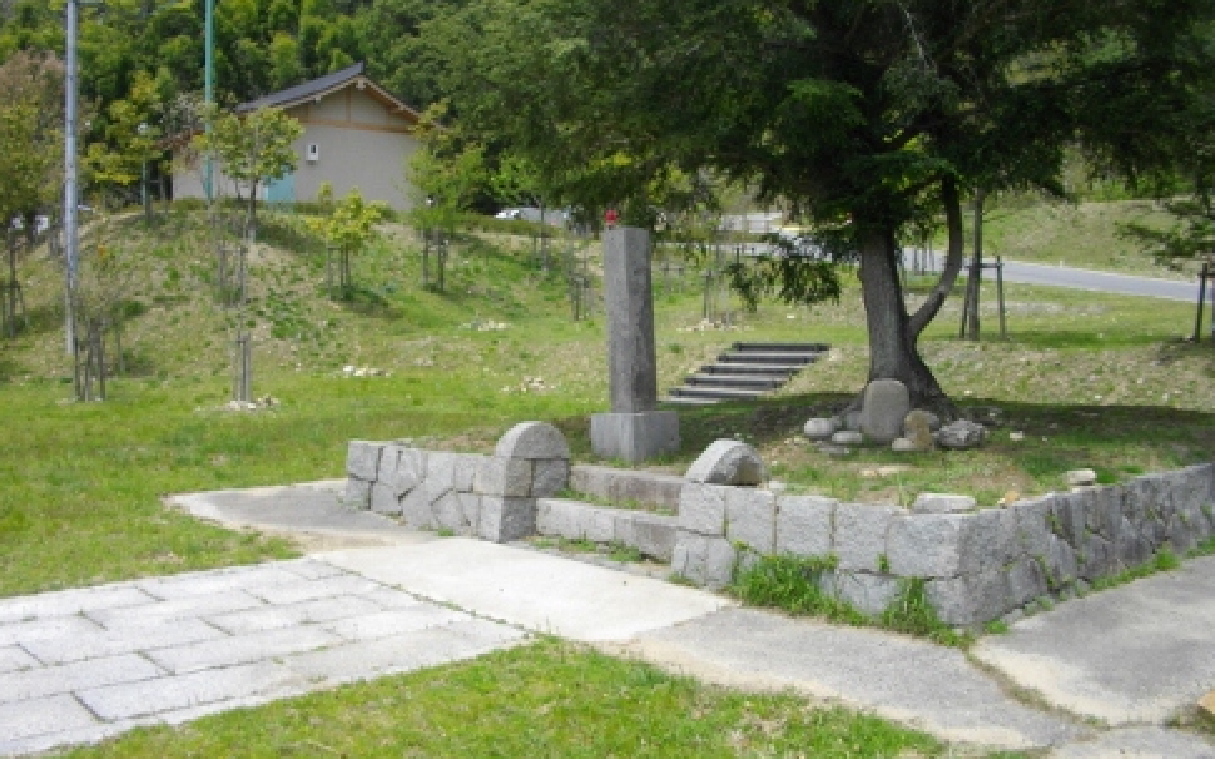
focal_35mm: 35
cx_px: 611
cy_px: 344
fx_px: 1159
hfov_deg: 55.3
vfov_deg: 36.2
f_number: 5.5
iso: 100
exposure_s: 1/320
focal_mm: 5.7
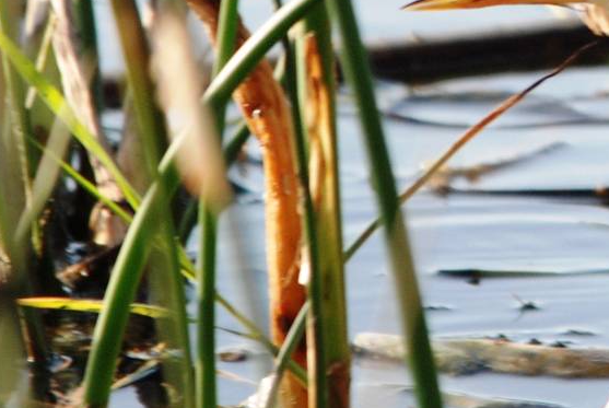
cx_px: 588
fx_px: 36503
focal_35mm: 2155
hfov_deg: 1.0
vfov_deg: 0.6
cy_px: 98
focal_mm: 500
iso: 400
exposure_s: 1/320
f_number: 6.3
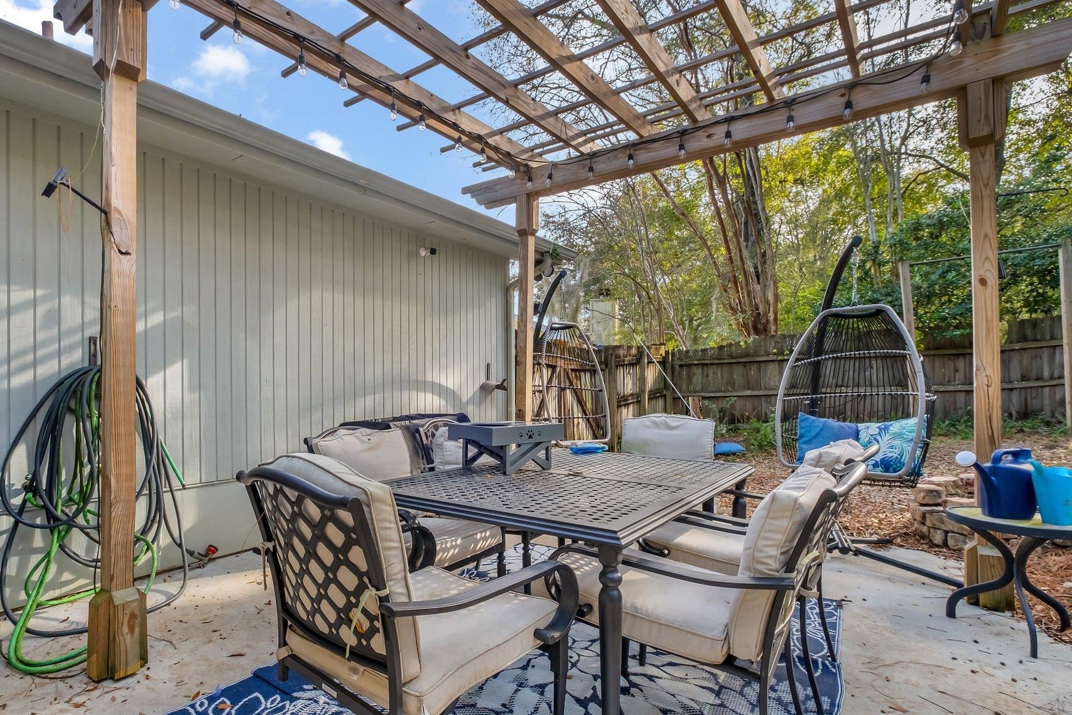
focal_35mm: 18
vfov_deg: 67.2
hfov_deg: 89.3
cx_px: 452
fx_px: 536
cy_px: 394
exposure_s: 1/170
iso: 400
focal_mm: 10
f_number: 8
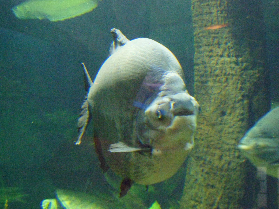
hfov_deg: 36.8
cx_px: 140
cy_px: 104
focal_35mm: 52
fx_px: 419
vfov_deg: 28.0
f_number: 4.3
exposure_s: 1/15
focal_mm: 8.1
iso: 800
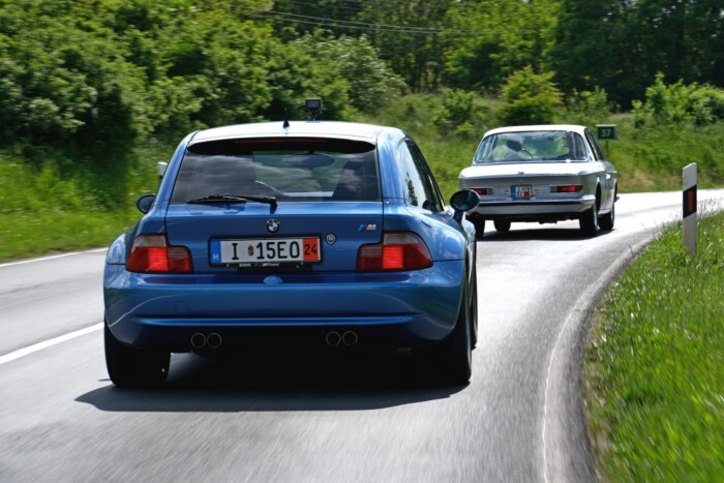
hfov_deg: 13.9
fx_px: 2977
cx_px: 362
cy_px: 242
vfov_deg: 9.3
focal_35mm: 148
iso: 80
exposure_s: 1/60
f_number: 11
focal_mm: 98.6
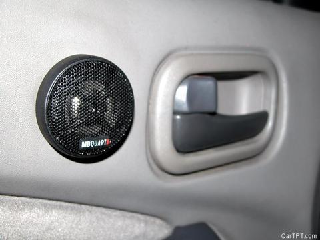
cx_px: 160
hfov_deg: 33.8
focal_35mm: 57
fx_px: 527
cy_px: 120
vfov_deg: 25.7
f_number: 3.1
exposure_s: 1/60
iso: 100
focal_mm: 14.7
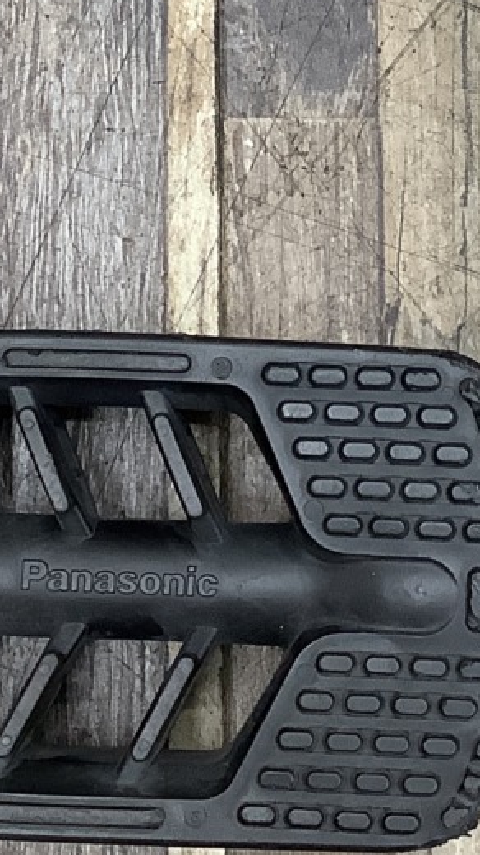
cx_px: 445
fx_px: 2424
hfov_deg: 11.2
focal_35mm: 107
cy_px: 124
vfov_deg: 19.7
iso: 125
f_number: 2.4
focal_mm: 3.3
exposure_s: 1/50
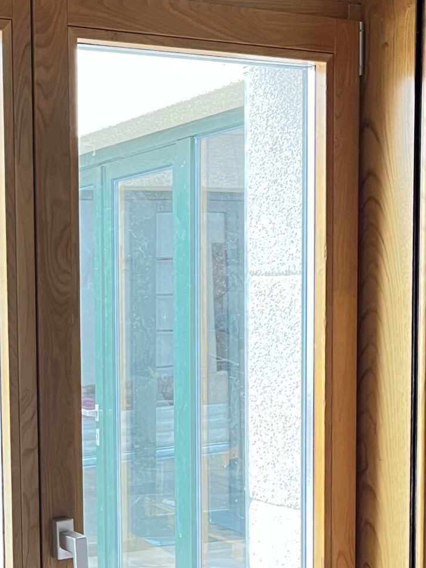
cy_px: 389
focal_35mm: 69
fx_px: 1133
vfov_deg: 28.0
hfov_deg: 20.4
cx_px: -25
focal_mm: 5.1
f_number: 1.6
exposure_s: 1/33
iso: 400
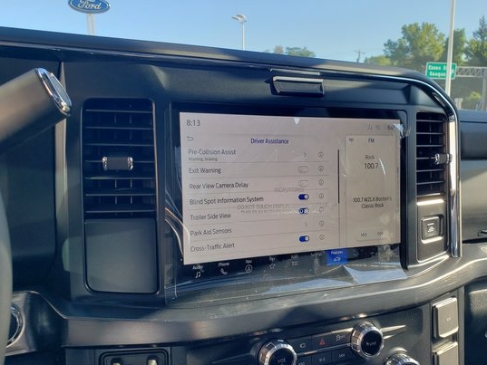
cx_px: 280
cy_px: 189
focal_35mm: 31
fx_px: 436
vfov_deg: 45.4
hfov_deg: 58.1
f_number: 2.4
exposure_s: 1/308
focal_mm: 4.3
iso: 50
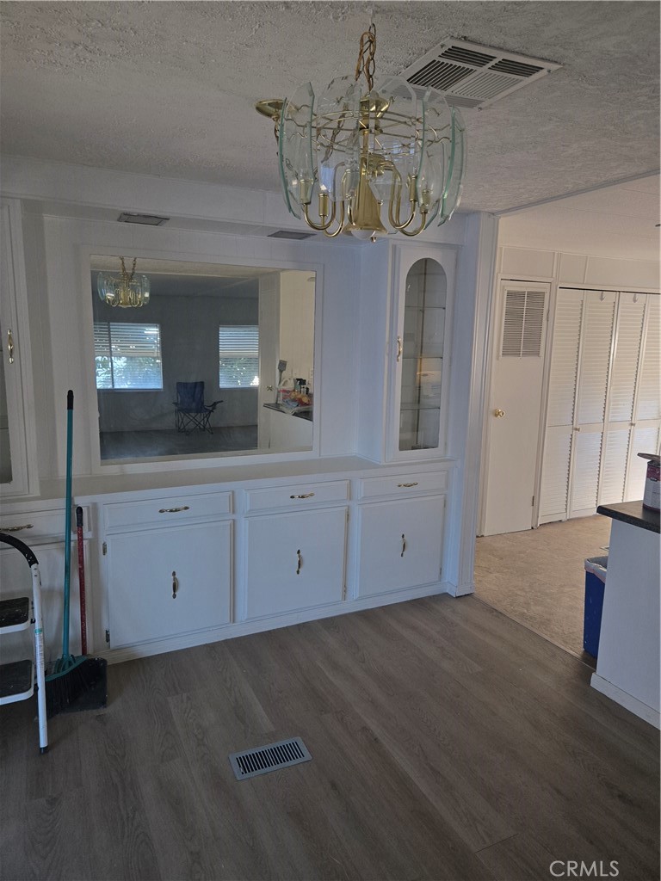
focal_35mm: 23
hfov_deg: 58.9
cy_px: 440
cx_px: 330
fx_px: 586
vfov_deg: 73.9
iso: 250
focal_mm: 5.4
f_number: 1.8
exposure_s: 1/120
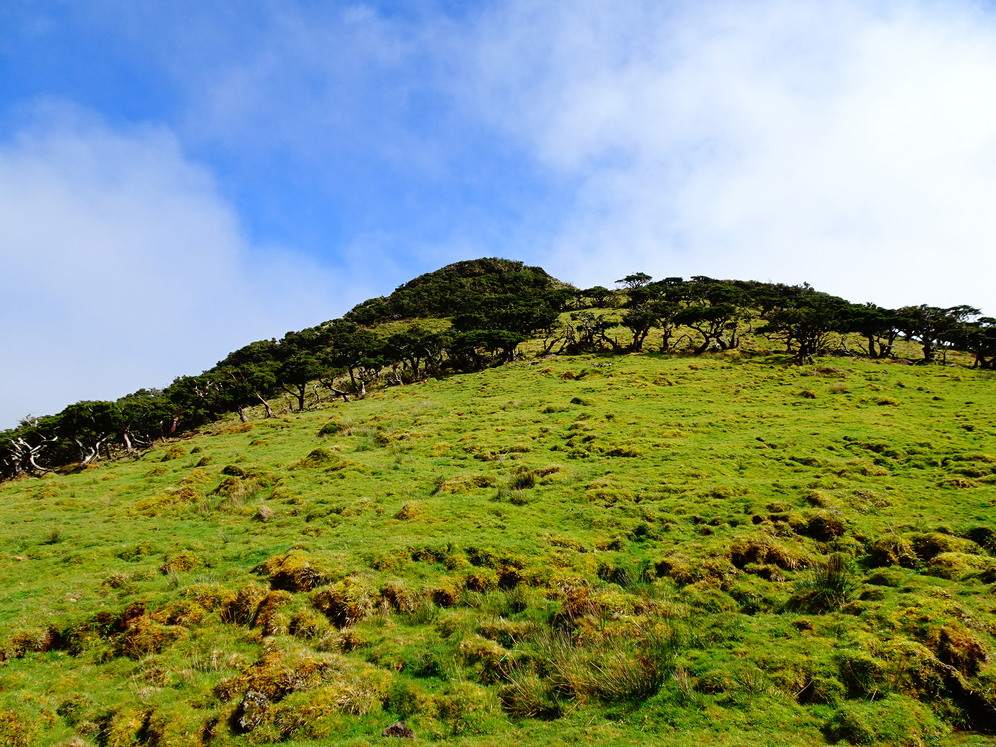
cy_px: 374
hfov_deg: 71.6
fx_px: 691
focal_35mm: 24
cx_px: 498
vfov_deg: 56.8
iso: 80
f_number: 3.5
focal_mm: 4.1
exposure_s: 1/800
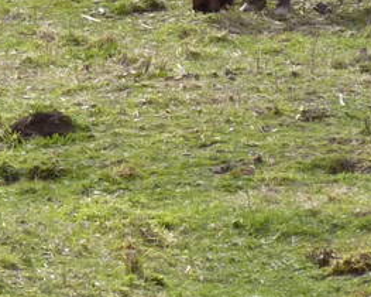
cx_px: -470
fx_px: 7757
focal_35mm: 707
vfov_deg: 2.2
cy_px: -240
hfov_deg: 2.7
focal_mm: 19.5
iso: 160
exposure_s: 1/500
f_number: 4.4
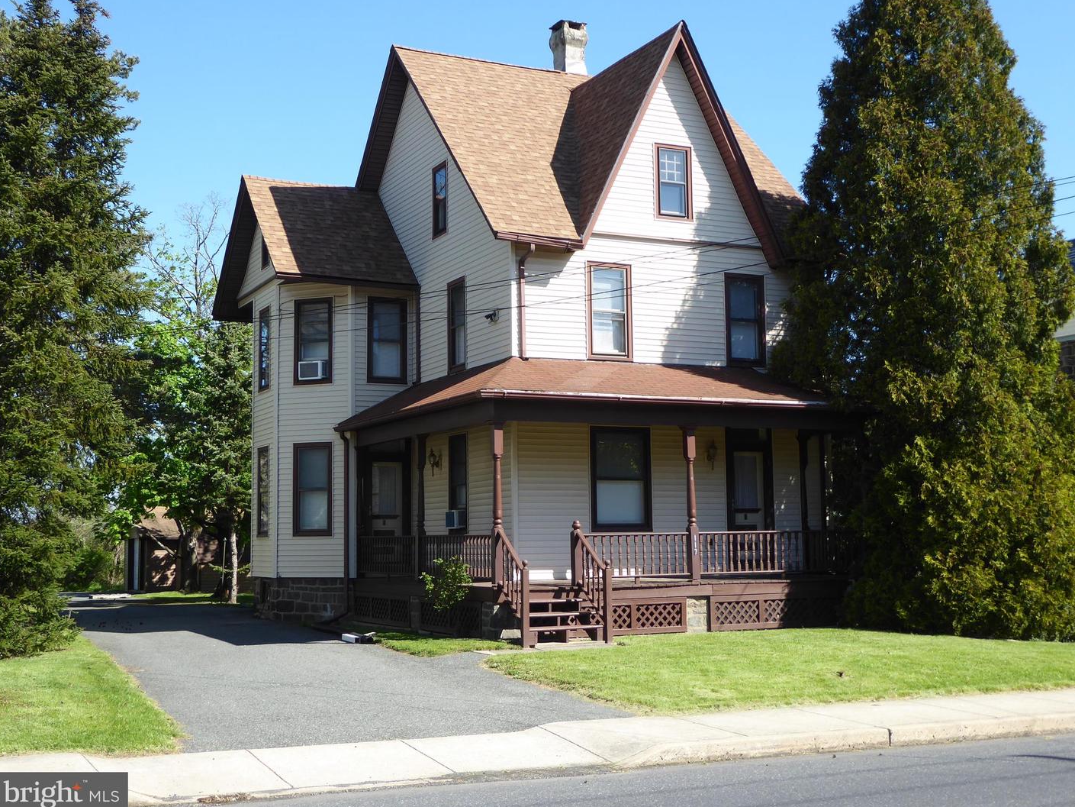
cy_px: 404
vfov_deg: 30.9
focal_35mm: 47
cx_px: 543
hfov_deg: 40.4
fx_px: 1460
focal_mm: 7.8
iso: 80
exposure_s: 1/320
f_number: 3.9
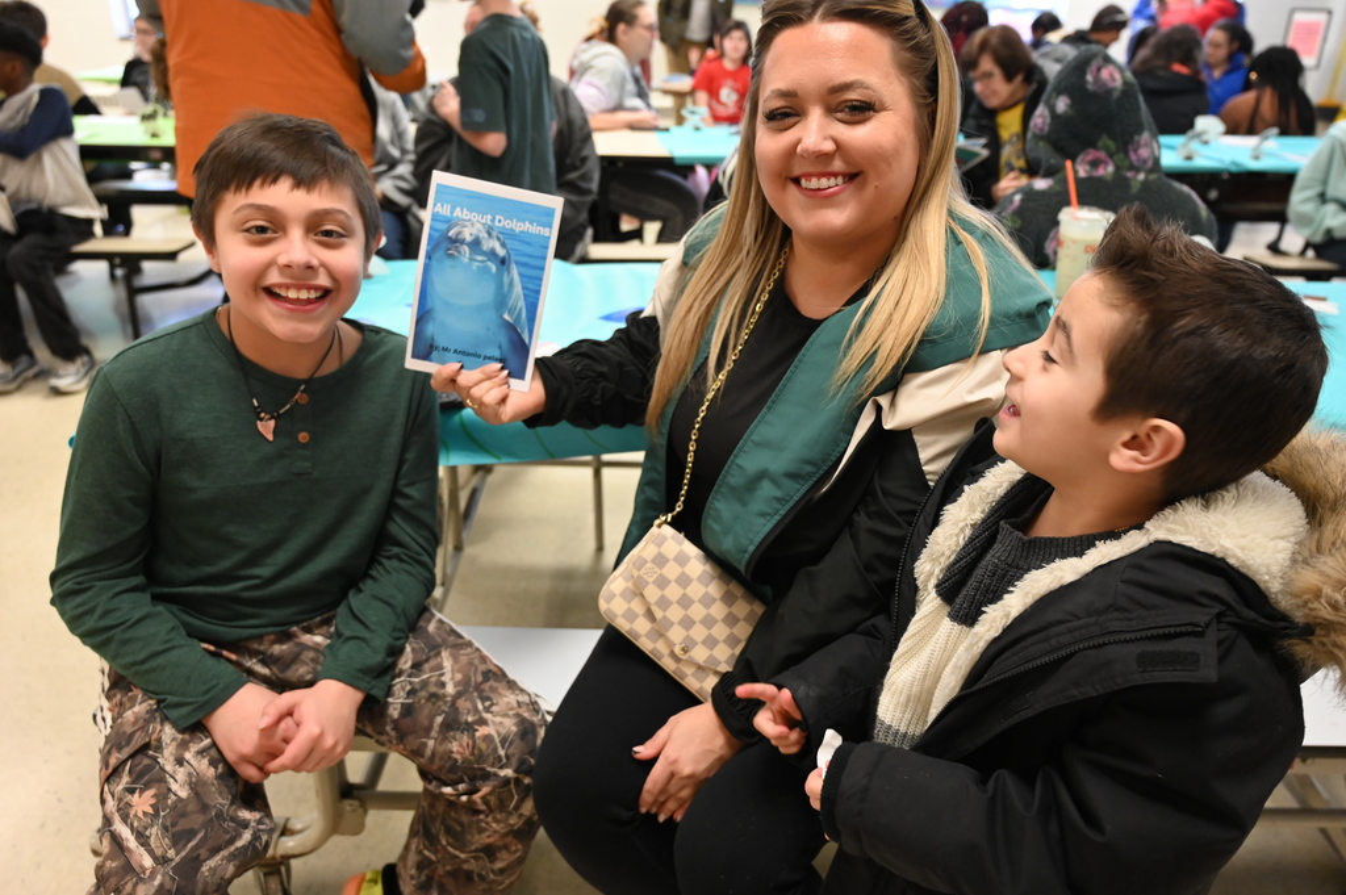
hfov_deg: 67.4
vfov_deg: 47.9
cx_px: 673
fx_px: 1009
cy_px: 448
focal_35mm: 27
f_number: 4
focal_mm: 27
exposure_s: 1/125
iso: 2500
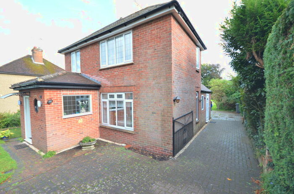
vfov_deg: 77.0
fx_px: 122
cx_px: 147
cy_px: 97
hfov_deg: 100.5
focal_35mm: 15
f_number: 4
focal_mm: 10
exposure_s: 1/60
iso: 100
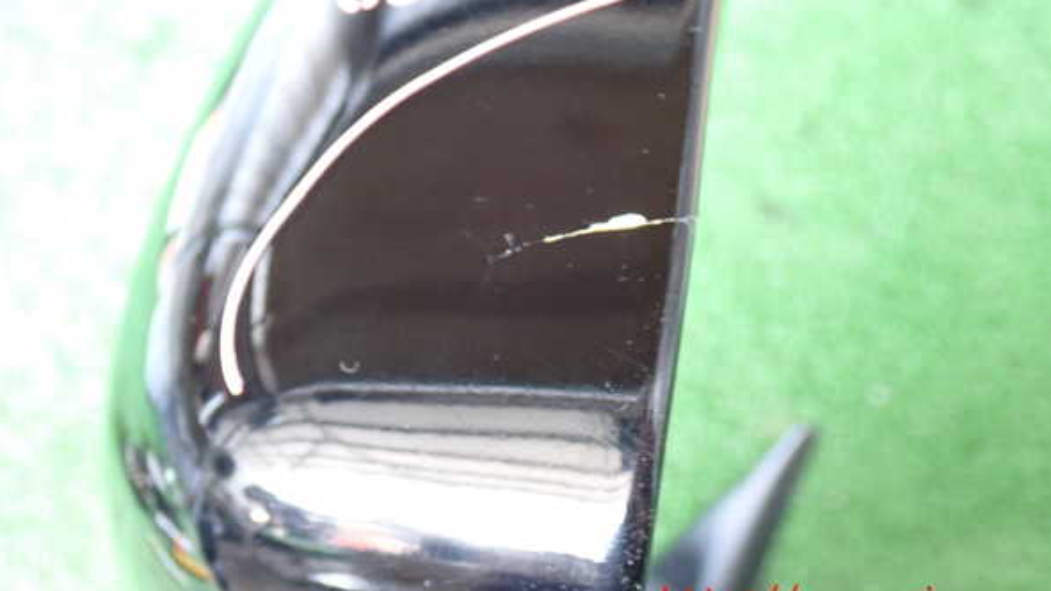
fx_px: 1449
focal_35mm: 52
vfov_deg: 23.0
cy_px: 226
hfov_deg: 39.9
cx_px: 530
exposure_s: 1/25
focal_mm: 8.4
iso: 800
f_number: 3.1
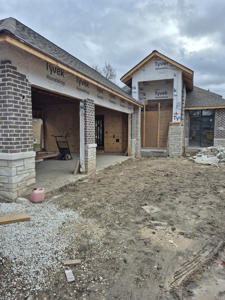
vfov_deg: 73.9
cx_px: 112
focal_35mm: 23
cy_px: 150
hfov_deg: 58.9
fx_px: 199
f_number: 1.8
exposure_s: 1/1356
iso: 25
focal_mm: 5.4
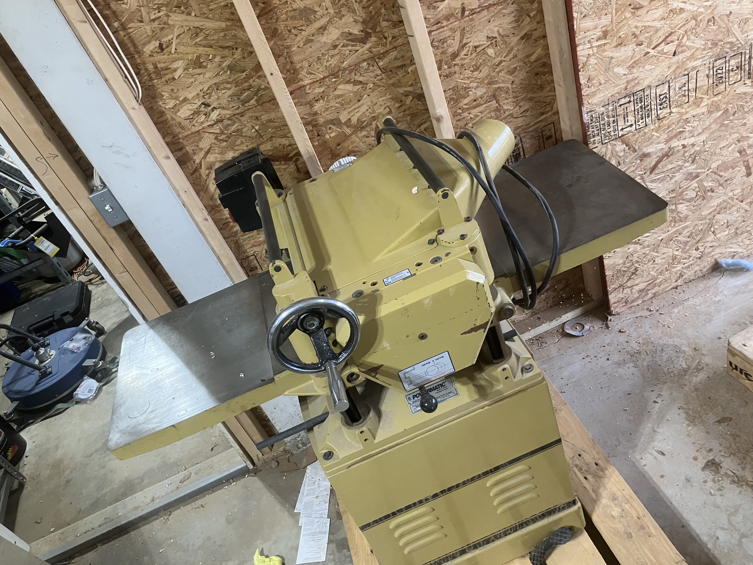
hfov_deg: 63.4
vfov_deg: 49.7
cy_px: 282
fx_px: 609
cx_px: 376
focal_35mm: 28
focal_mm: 3.99
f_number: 1.8
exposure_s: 1/60
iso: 125
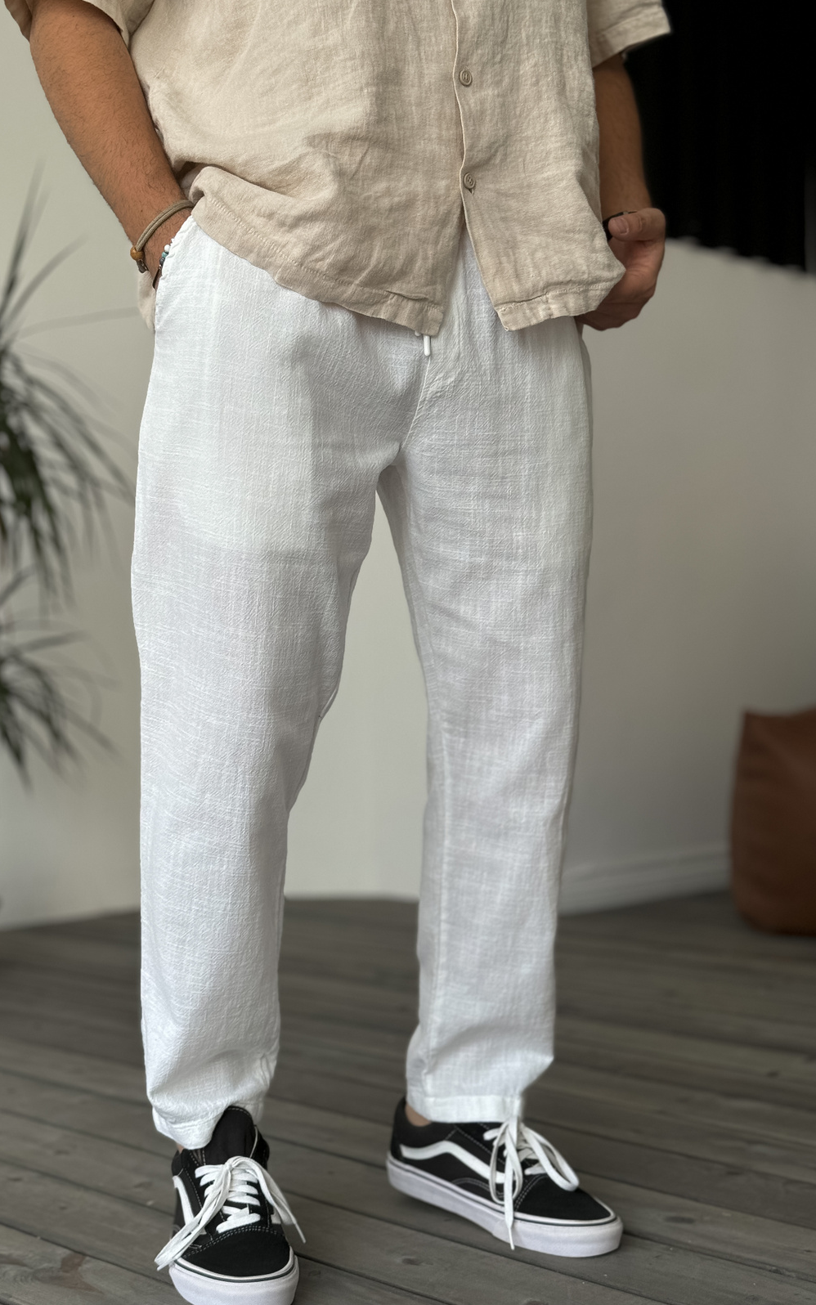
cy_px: 652
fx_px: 1814
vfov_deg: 39.6
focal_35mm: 51
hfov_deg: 25.3
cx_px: 357
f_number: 1.8
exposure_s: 1/180
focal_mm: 6.76
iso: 64
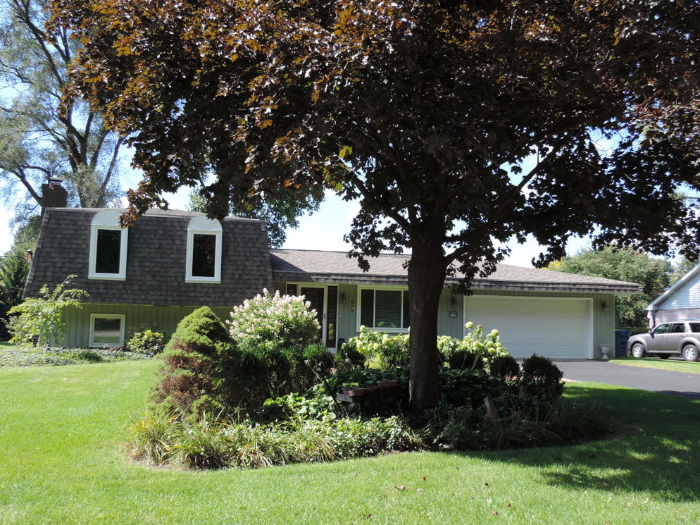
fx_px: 687
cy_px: 266
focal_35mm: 34
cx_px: 351
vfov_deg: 41.8
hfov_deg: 54.0
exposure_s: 1/320
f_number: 3.2
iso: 80
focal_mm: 5.8
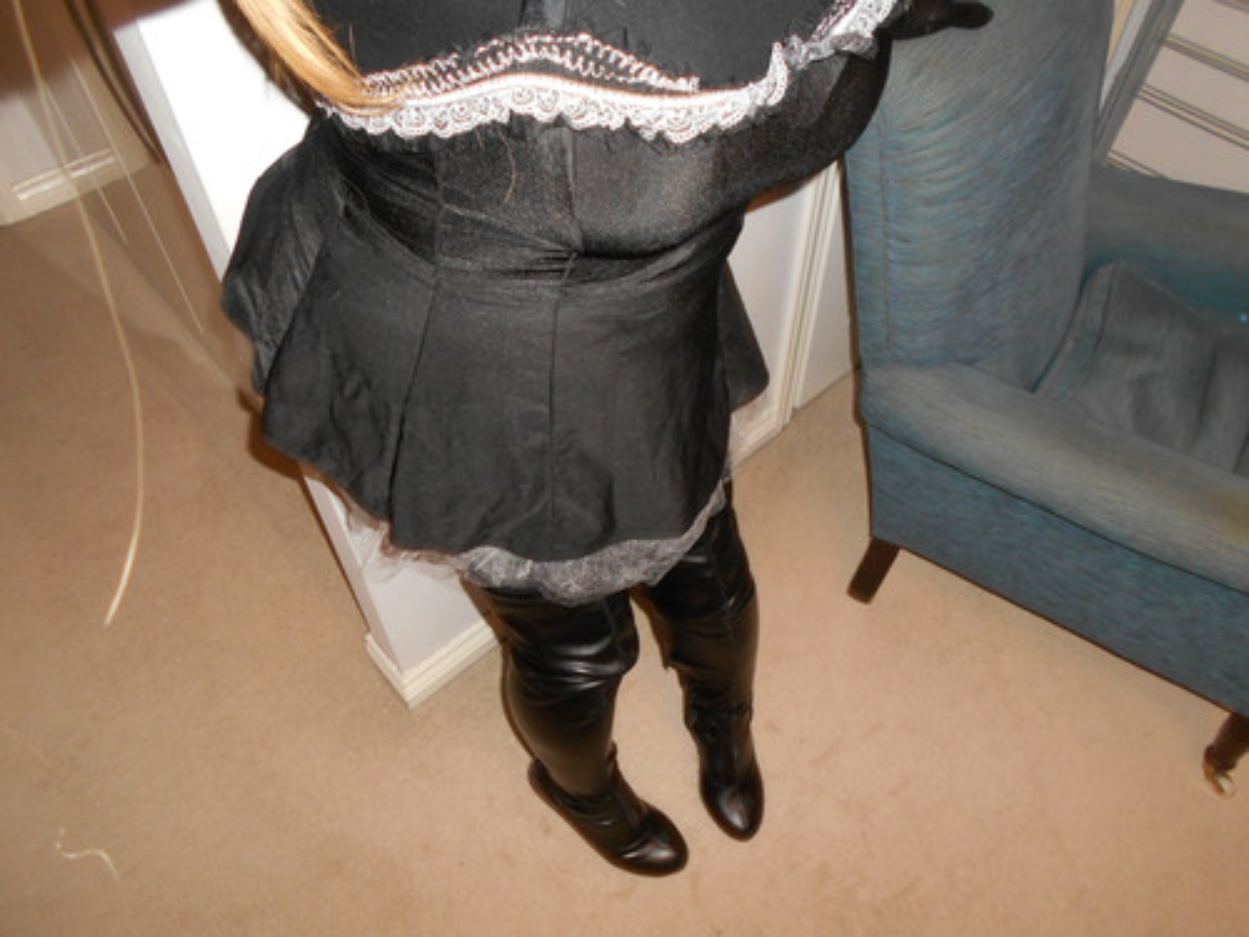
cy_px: 468
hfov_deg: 67.3
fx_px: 938
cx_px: 624
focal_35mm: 26
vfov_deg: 53.1
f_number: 3.2
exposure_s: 1/25
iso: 220
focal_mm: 4.6
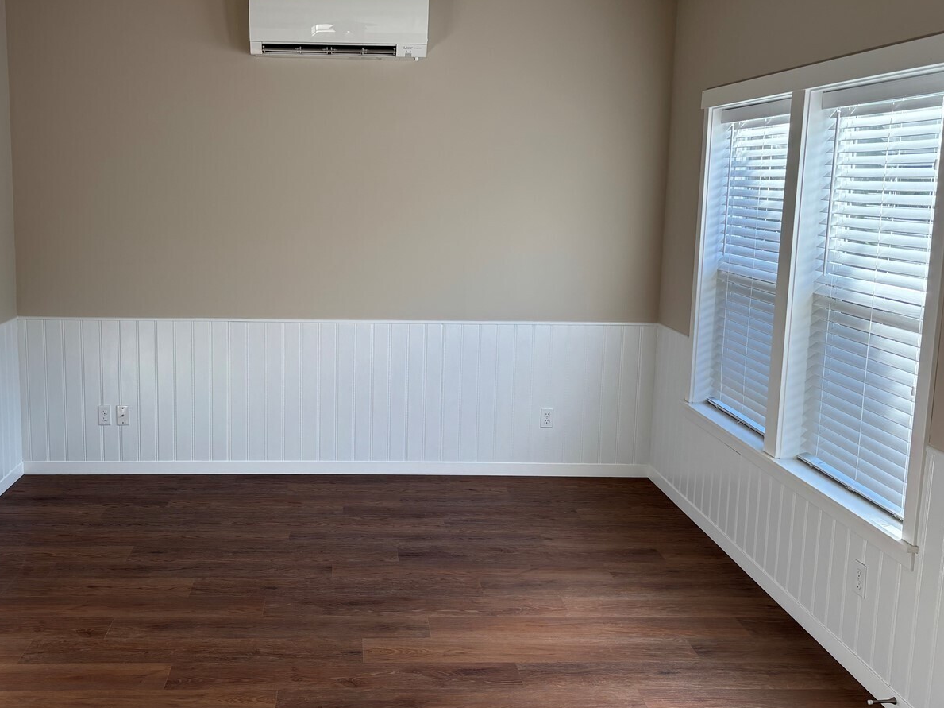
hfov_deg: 52.3
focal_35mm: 35
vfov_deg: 40.7
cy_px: 329
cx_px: 374
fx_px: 954
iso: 50
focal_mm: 5.96
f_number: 1.6
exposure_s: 1/165
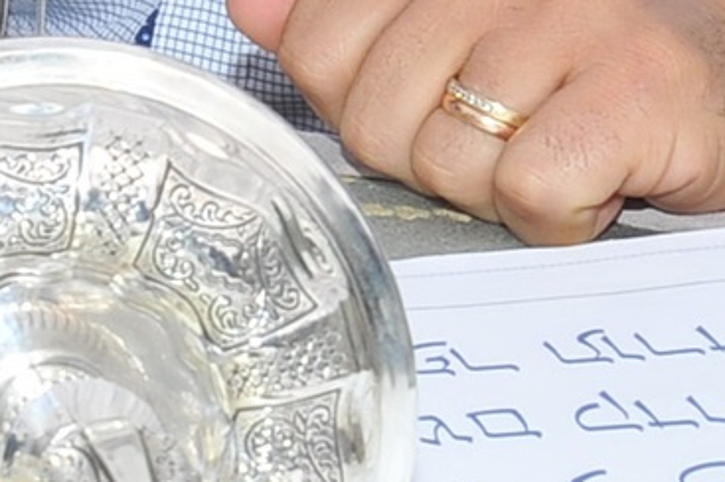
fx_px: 6740
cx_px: -464
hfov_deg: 6.1
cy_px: -657
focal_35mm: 335
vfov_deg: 4.0
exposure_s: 1/250
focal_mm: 48
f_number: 14
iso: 500
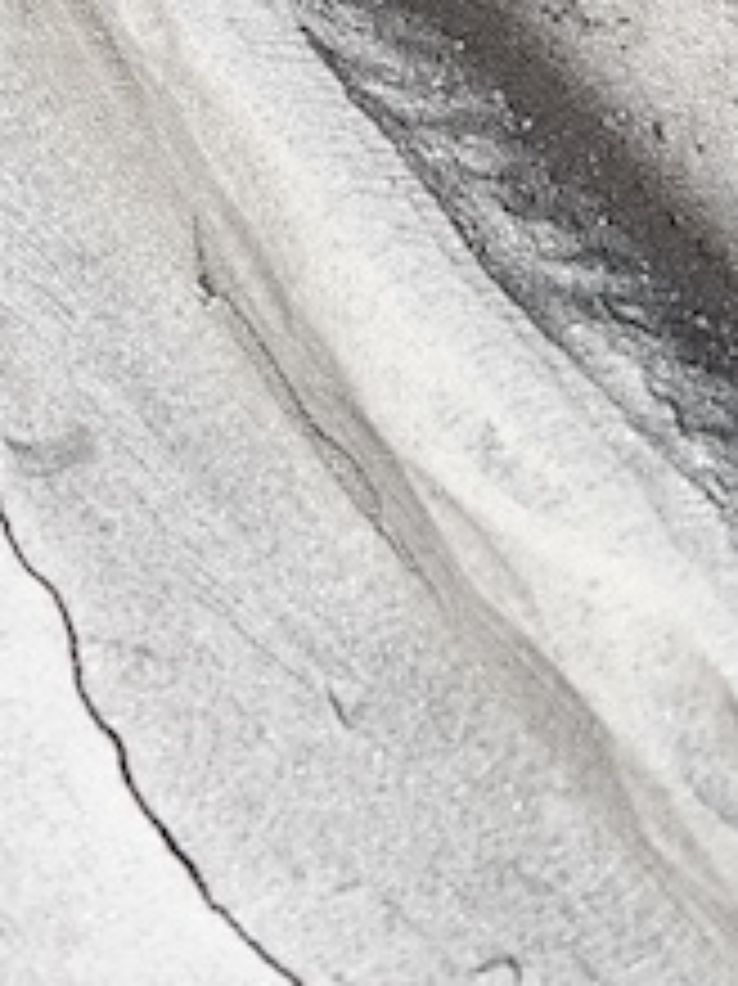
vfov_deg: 17.1
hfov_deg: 13.1
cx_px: 104
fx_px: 3187
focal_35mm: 112
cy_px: -29
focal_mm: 5.4
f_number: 1.8
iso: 160
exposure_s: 1/100
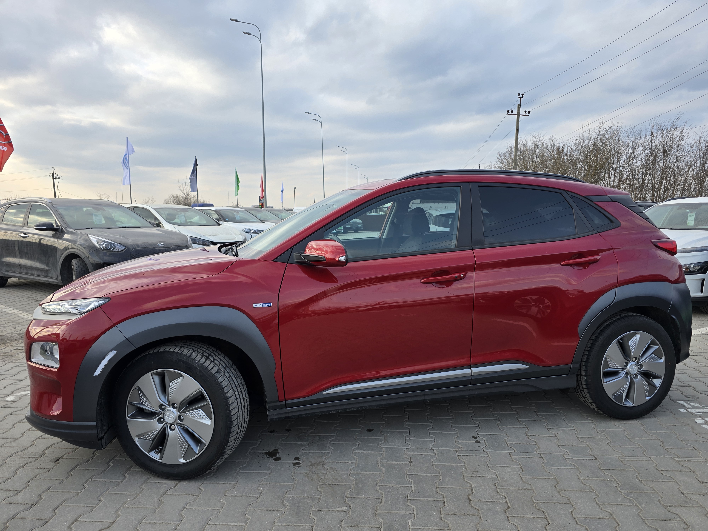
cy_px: 266
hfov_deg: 73.9
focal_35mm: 23
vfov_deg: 58.9
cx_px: 354
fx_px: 470
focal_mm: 6.3
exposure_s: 1/298
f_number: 1.7
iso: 12
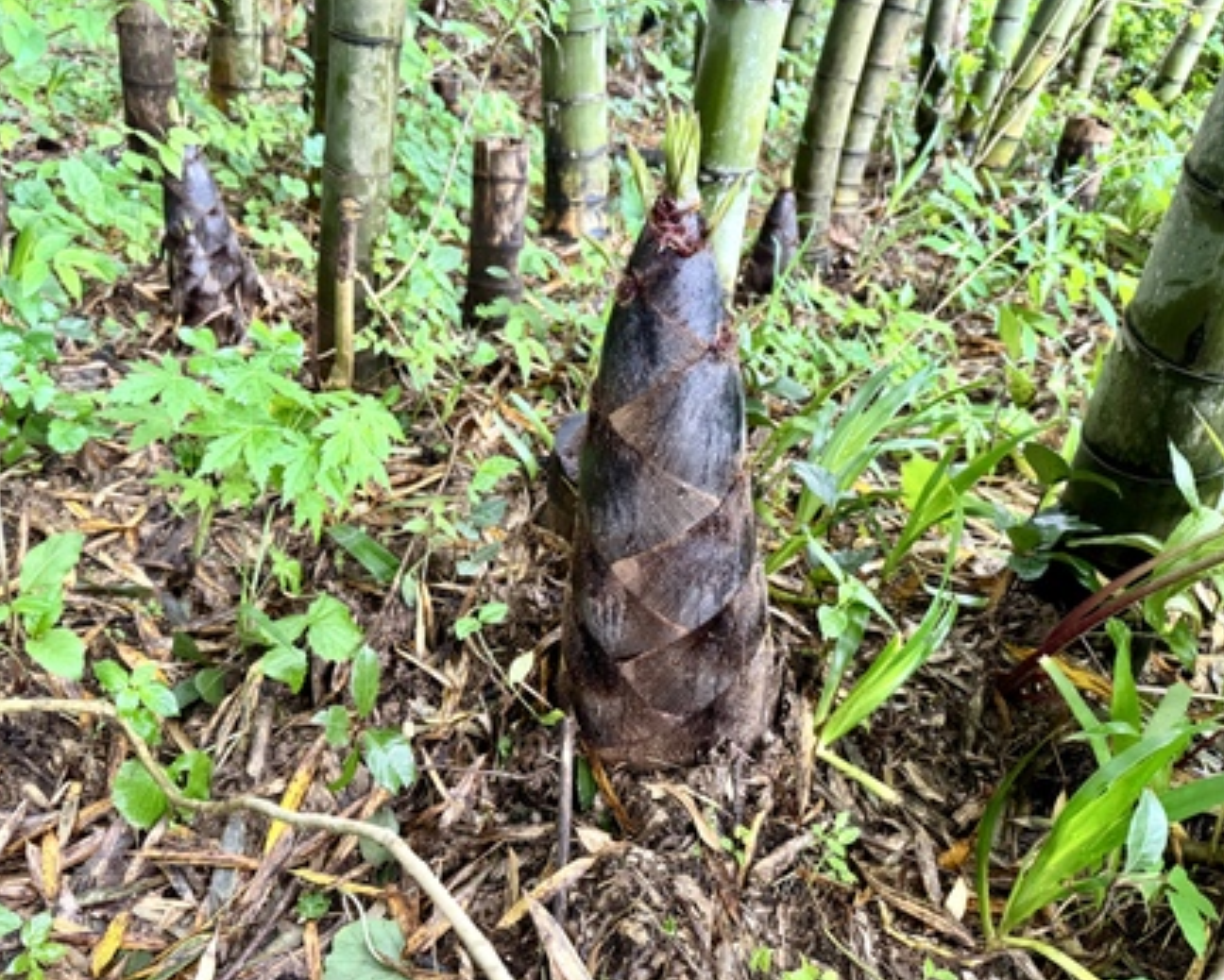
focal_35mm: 26
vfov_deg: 55.0
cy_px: 496
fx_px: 942
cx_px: 551
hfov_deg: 65.9
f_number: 1.78
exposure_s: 1/60
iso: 640
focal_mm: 6.76
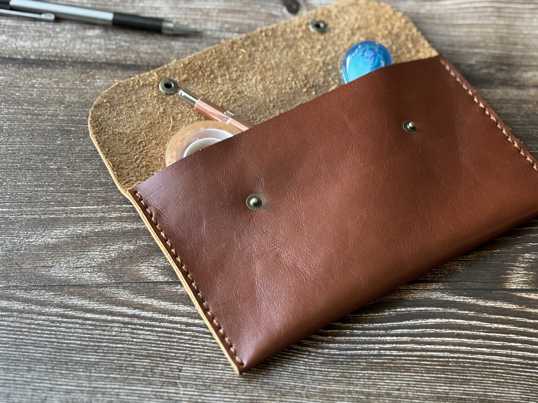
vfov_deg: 21.0
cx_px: 338
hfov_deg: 27.7
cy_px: 147
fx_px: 1088
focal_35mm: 70
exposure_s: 1/60
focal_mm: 5.96
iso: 160
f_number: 1.6
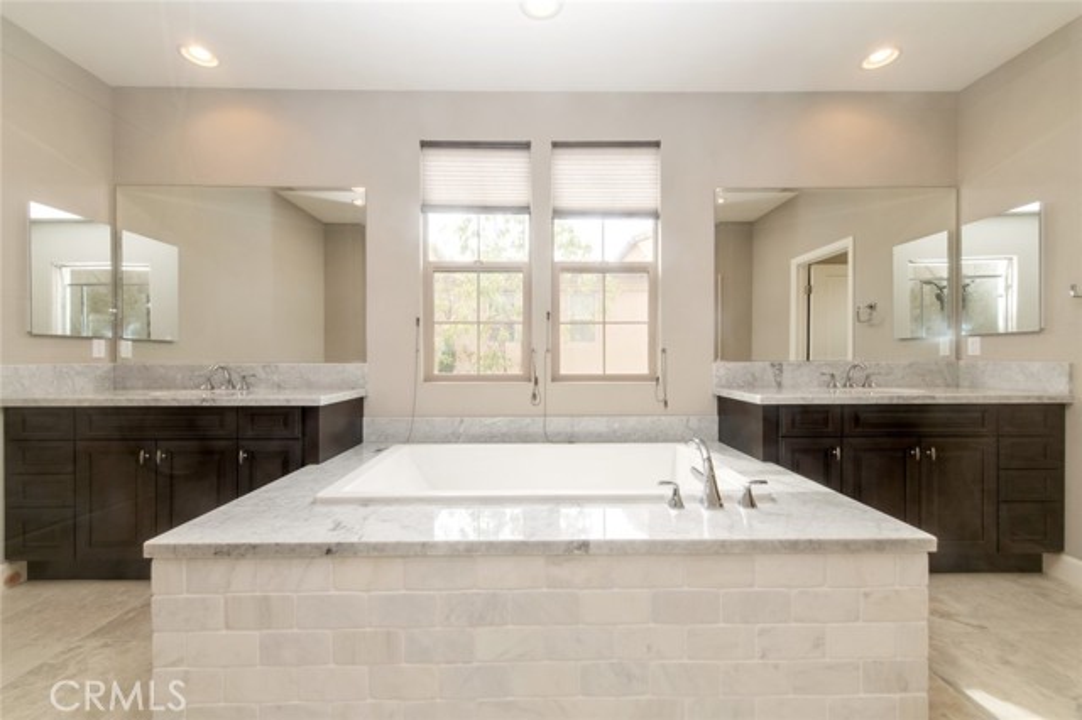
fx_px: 421
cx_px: 541
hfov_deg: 104.3
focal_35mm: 14
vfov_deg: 81.1
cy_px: 360
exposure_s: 1/125
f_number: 5.6
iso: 200
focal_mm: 14
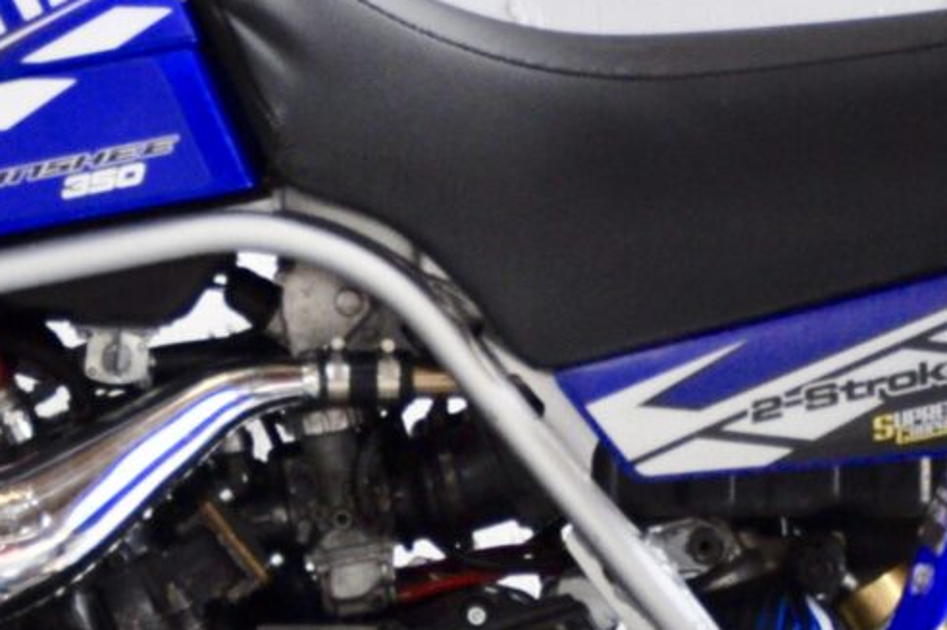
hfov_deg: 7.9
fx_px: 6885
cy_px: 499
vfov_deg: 5.2
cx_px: 285
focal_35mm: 262
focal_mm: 42
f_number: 4.8
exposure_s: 1/60
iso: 400
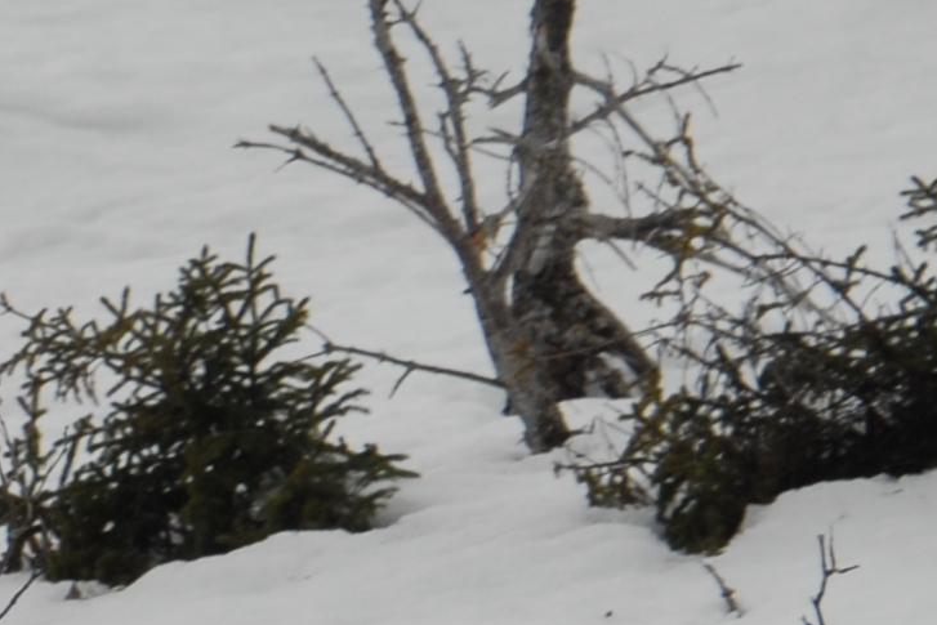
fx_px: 17693
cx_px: -1177
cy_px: 62
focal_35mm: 680
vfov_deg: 2.0
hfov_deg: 3.0
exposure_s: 1/500
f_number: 7.1
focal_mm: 85
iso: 200
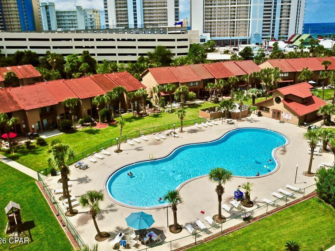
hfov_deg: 61.6
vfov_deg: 48.2
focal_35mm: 29
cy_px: 113
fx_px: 281
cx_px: 168
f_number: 2.2
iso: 100
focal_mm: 4.73
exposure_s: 1/4115
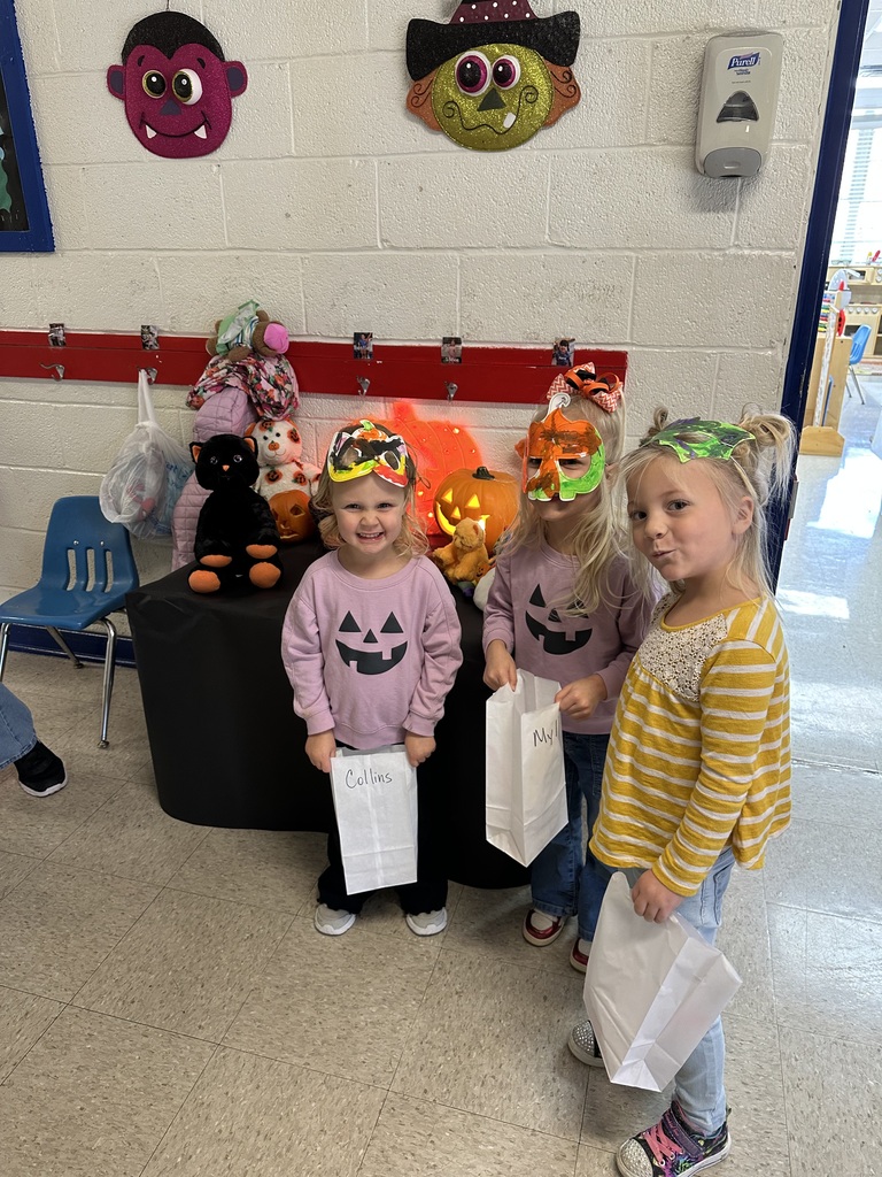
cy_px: 588
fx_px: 815
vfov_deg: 71.6
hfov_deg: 56.8
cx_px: 441
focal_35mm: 24
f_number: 1.78
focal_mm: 6.86
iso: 200
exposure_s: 1/60
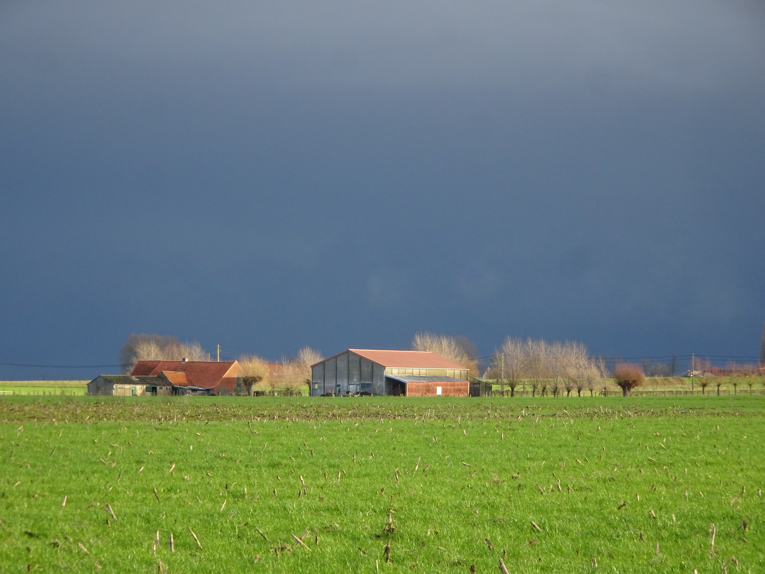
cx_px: 382
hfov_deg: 14.2
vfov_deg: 10.7
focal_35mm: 139
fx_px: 3072
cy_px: 287
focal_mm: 23.73
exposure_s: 1/160
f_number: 5.6
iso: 200
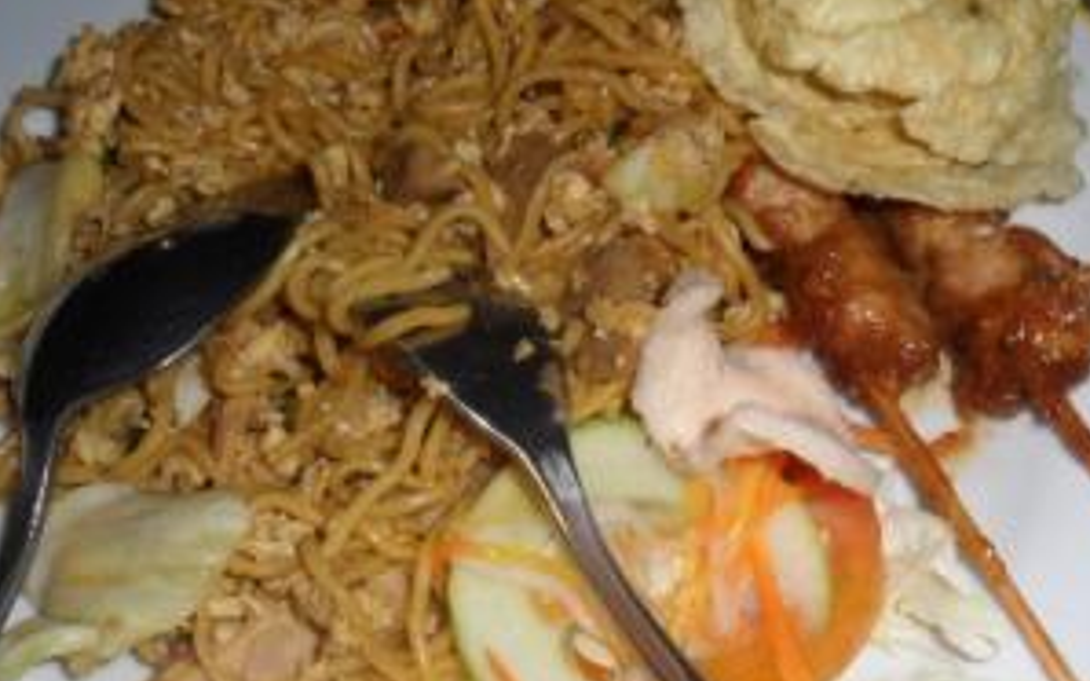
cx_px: 490
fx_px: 1277
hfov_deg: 46.2
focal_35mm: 43
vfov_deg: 29.8
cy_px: 370
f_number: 8.9
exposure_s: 1/45
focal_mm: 4.9
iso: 100
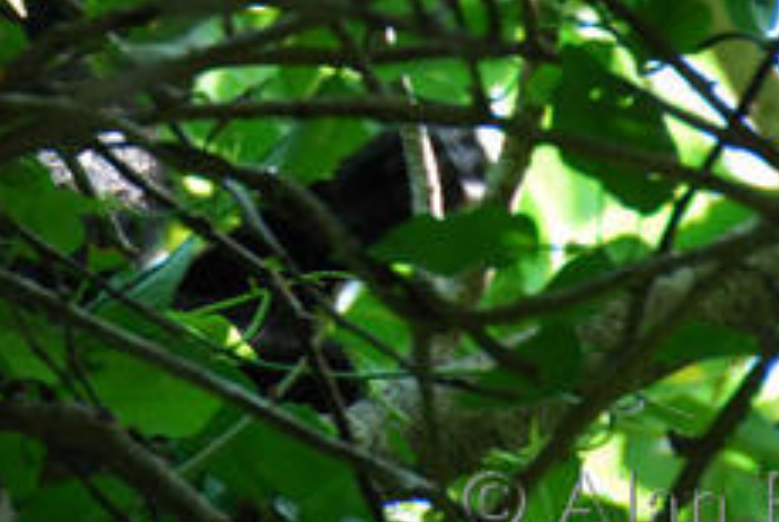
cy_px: -210
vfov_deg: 1.5
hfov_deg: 2.3
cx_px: 68
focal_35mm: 912
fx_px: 19760
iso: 450
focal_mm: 200
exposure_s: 1/100
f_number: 5.6
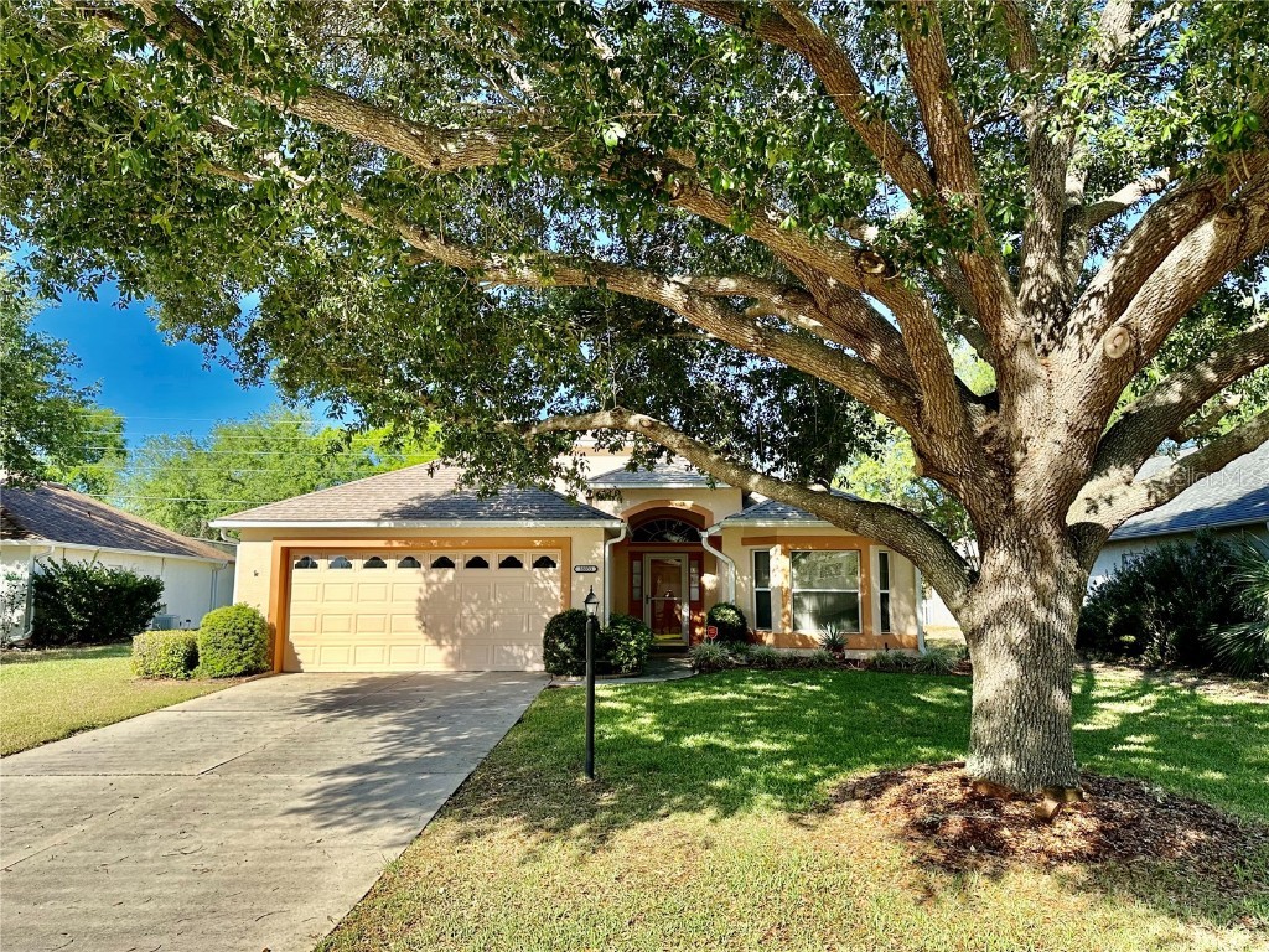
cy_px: 476
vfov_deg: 56.8
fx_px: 880
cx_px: 634
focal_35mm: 24
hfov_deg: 71.6
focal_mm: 6.86
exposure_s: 1/1517
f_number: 1.78
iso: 80
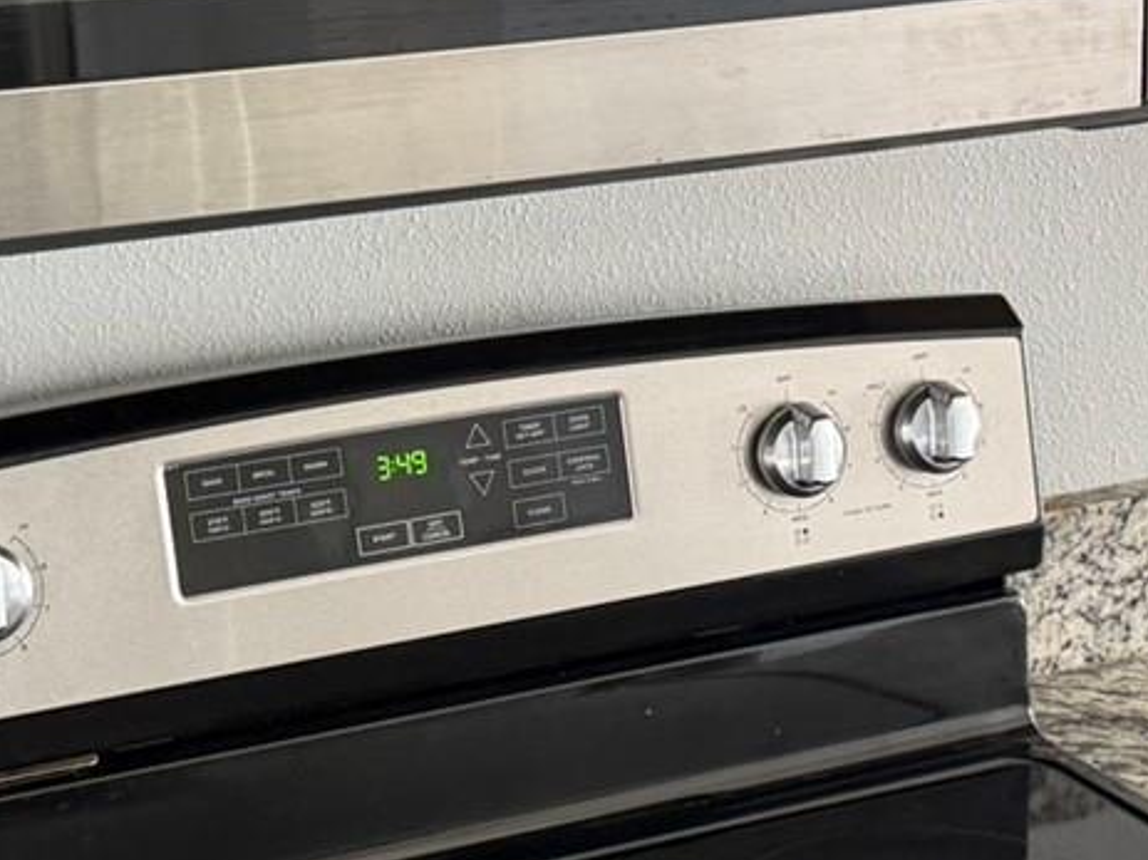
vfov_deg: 17.8
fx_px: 2752
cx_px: 545
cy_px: 444
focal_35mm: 83
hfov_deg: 23.6
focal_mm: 6.76
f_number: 1.78
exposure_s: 1/60
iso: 320
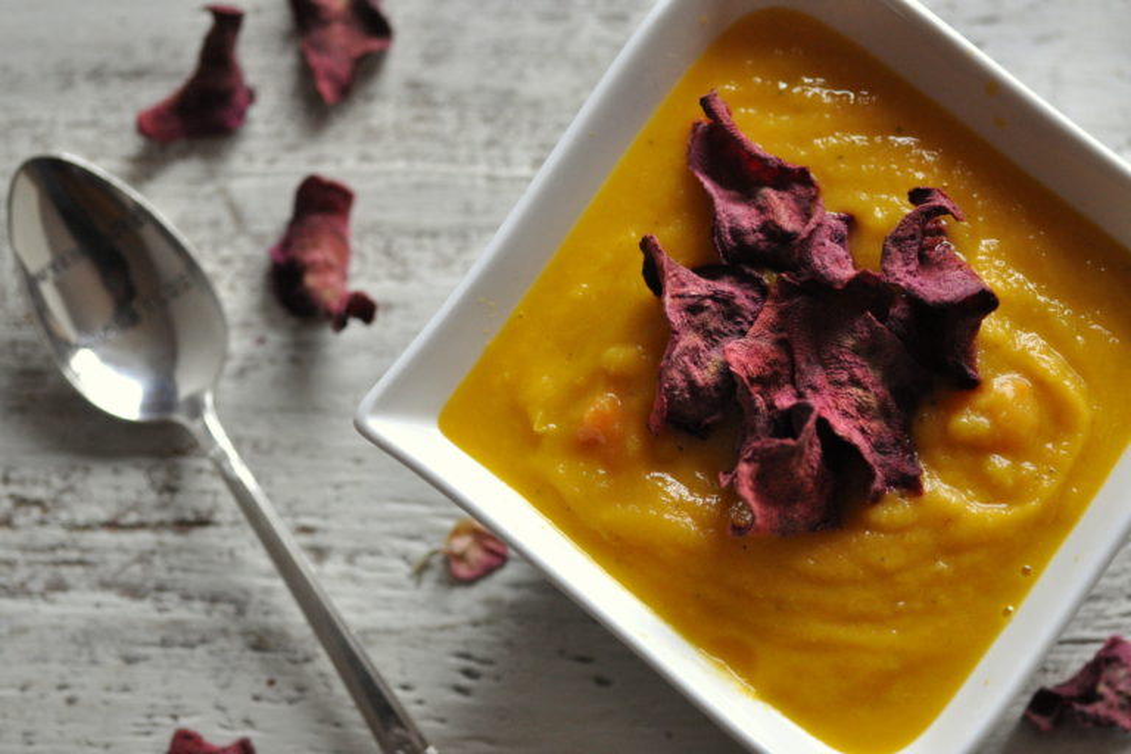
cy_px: 377
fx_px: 3298
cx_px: 566
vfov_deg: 13.0
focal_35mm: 105
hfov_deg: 19.5
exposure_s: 1/125
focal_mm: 70
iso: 1250
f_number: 2.8
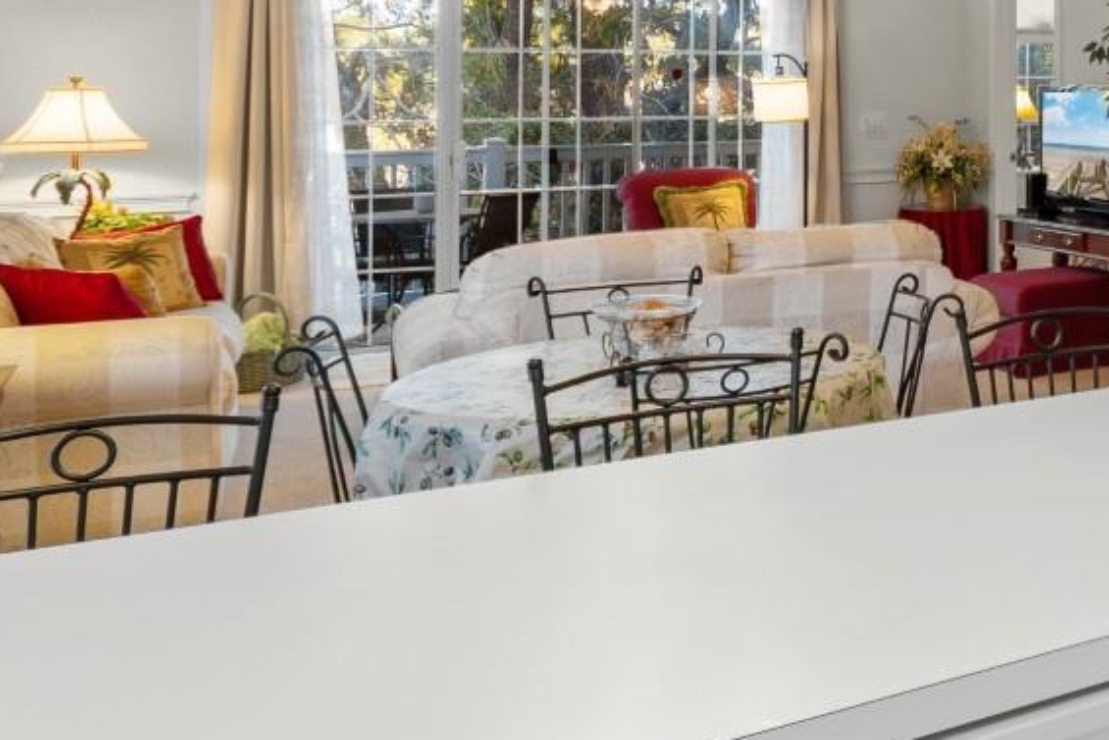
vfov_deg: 29.8
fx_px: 1325
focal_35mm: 43
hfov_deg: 36.3
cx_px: 1299
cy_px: 63
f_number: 4.5
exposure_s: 1/4
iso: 100
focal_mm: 10
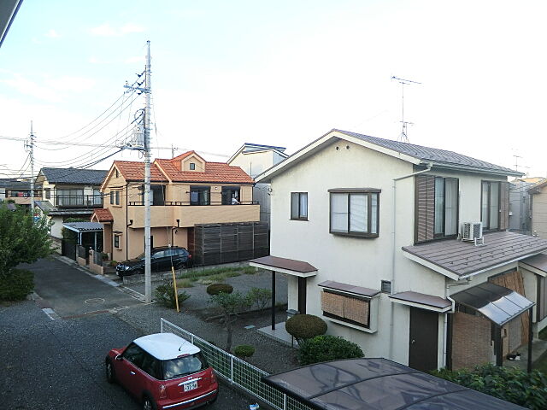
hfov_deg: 71.6
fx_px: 379
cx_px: 274
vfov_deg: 56.8
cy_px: 205
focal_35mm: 24
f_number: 3.2
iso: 80
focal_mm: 4.3
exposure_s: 1/60
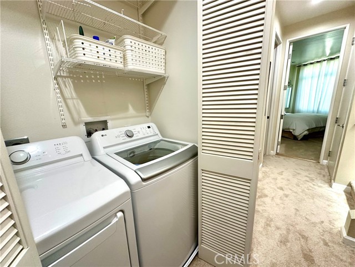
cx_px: 178
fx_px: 144
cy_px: 134
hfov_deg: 102.1
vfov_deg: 85.7
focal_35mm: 14
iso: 320
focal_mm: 2.22
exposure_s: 1/60
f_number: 2.2
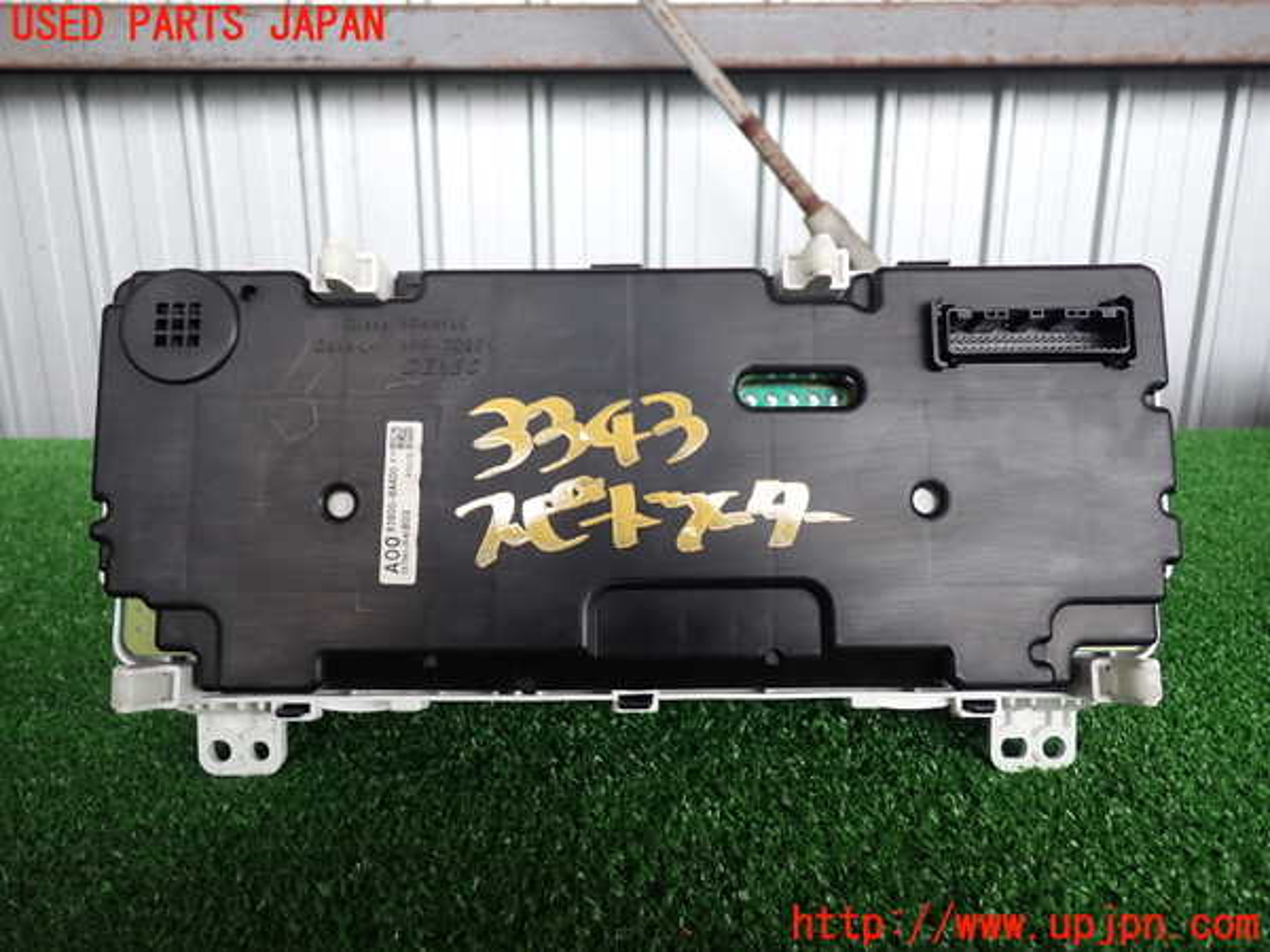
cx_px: 635
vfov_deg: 49.7
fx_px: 1027
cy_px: 476
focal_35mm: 28
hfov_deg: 63.4
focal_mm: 5.05
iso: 200
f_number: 2.2
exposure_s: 1/30
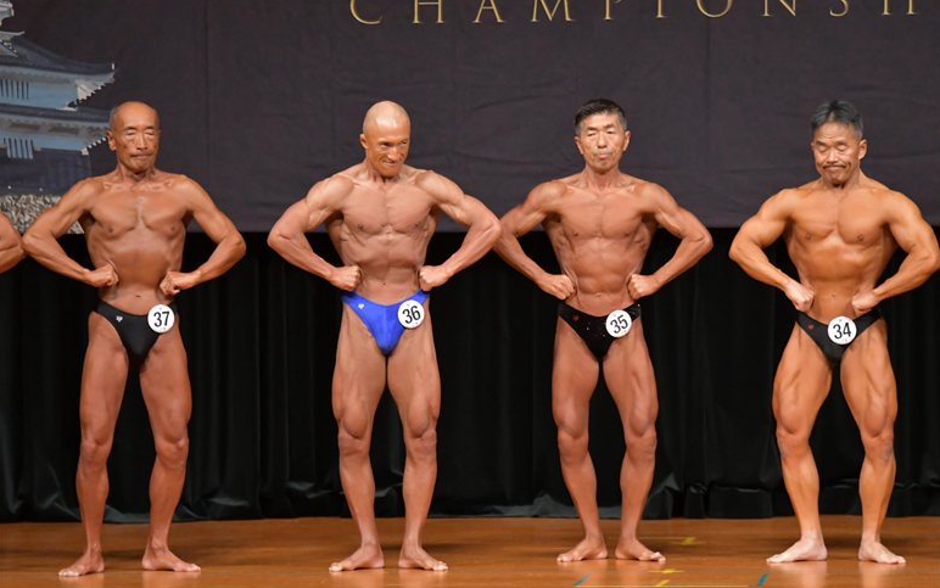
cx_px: 469
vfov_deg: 4.8
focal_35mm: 276
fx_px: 7073
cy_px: 303
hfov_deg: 7.6
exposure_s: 1/400
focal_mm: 180
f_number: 5.6
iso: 5000
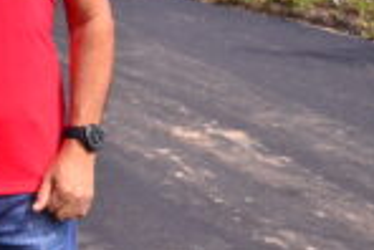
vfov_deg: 10.1
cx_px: -30
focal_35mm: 134
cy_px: -73
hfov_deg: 14.9
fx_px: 1393
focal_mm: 34
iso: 1000
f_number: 14
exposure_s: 1/800
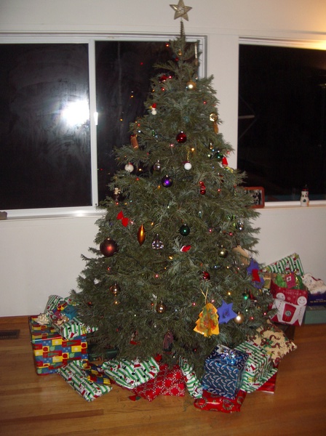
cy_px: 218
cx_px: 163
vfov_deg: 52.7
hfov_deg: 40.6
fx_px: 441
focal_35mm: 35
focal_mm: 5.8
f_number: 2.6
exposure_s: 1/60
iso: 100
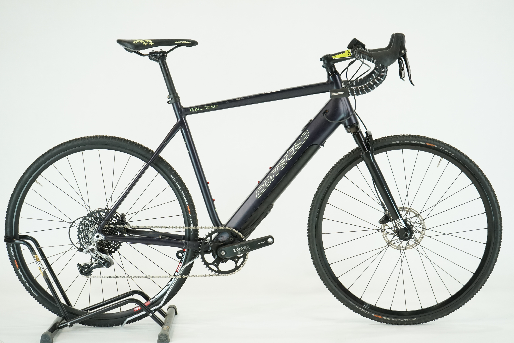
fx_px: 942
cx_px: 257
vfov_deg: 20.6
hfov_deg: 30.5
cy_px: 172
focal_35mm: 66
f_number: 5.6
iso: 1600
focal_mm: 66
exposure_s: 1/200
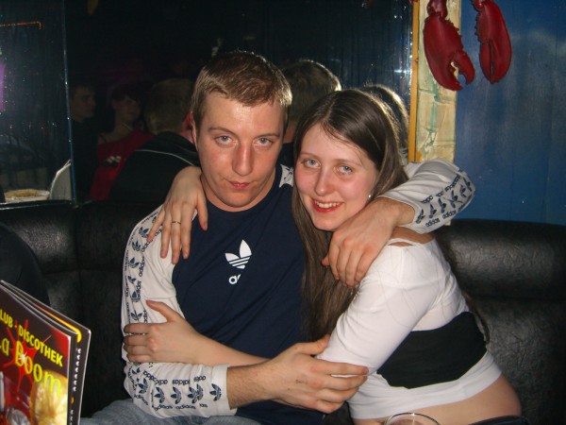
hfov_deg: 49.0
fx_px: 621
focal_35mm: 38
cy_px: 212
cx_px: 283
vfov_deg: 37.7
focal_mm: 7.9
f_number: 2.8
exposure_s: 1/60
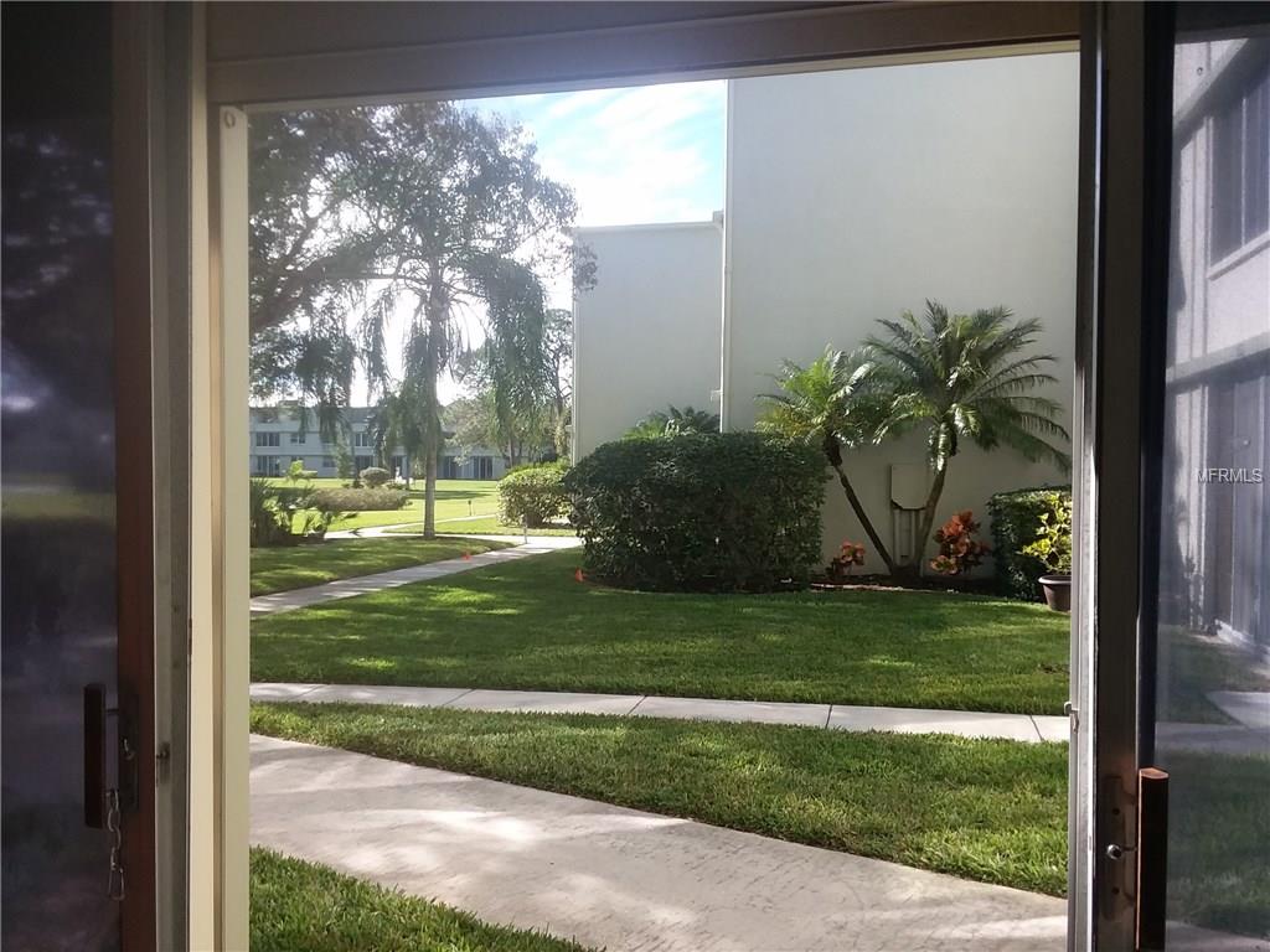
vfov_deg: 48.2
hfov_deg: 61.7
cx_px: 635
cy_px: 476
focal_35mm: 29
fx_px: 1064
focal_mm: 2.47
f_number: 1.9
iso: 40
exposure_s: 1/519
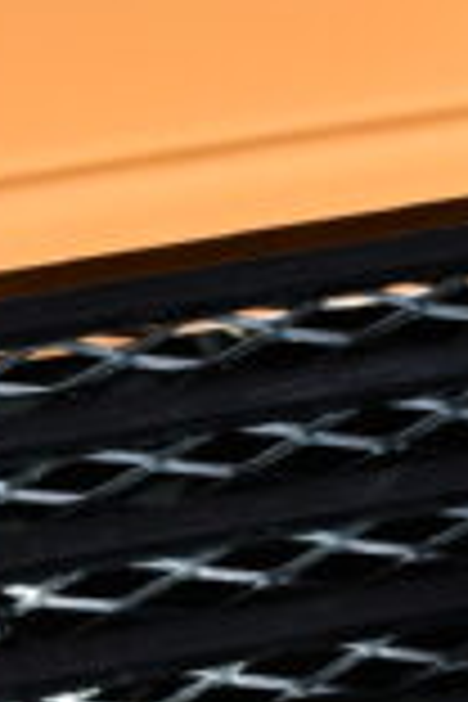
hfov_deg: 2.5
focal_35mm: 553
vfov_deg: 3.7
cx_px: -68
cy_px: 1490
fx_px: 10783
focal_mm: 50
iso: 400
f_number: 9
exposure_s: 1/320
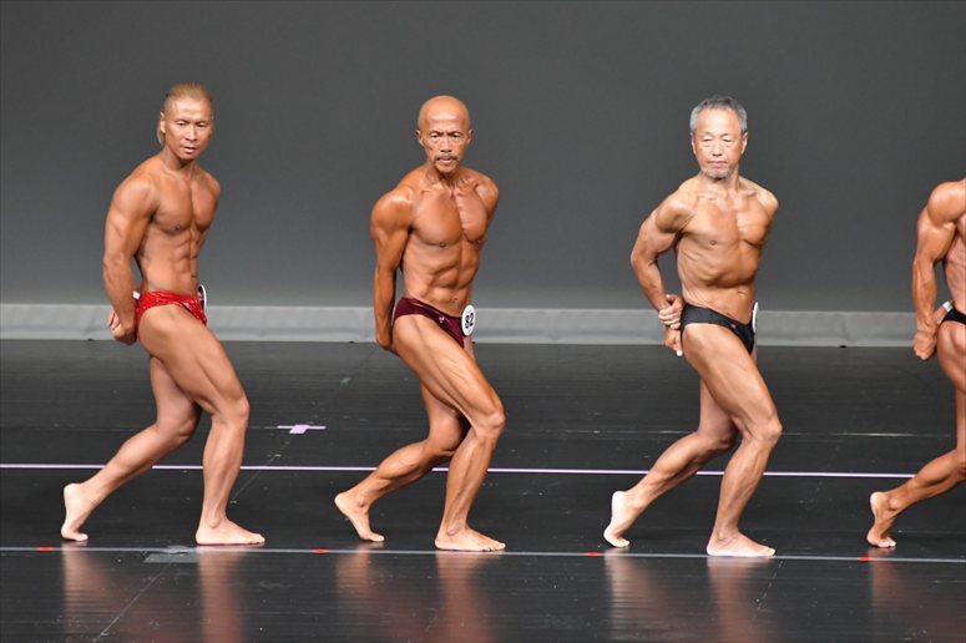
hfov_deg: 6.0
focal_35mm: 345
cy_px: 322
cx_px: 483
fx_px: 9253
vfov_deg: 4.0
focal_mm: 230
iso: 5000
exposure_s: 1/400
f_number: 5.6
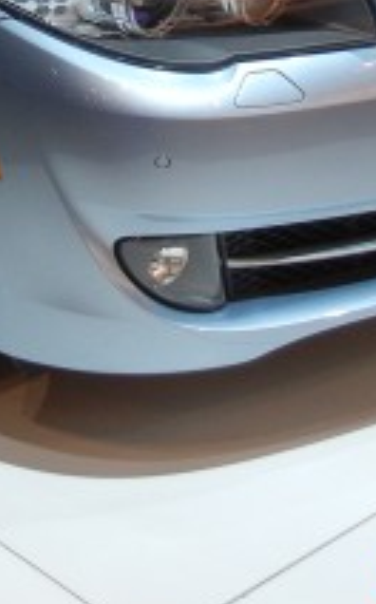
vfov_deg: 16.7
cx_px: -51
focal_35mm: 120
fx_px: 1973
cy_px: -105
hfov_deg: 10.7
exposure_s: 1/106
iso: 212
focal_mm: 5.4
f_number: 3.5
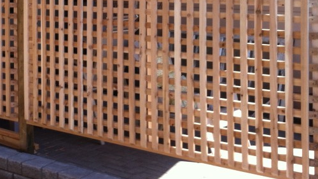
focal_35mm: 78
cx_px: 77
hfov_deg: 26.8
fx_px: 658
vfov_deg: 15.2
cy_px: -8
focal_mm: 3.85
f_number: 2.8
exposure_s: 1/267
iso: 80
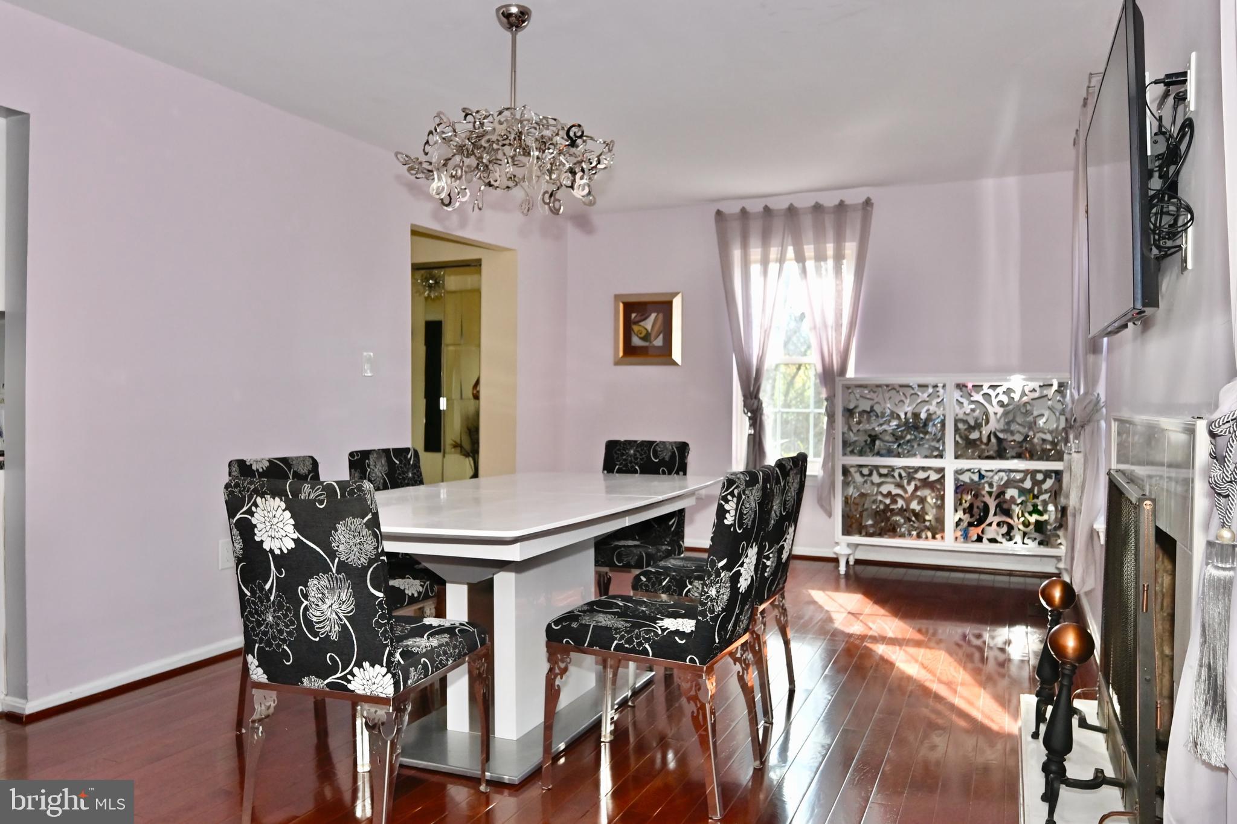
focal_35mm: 25
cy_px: 412
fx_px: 859
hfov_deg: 71.5
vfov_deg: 51.3
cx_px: 618
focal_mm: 17
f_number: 4
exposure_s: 1/500
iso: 1600
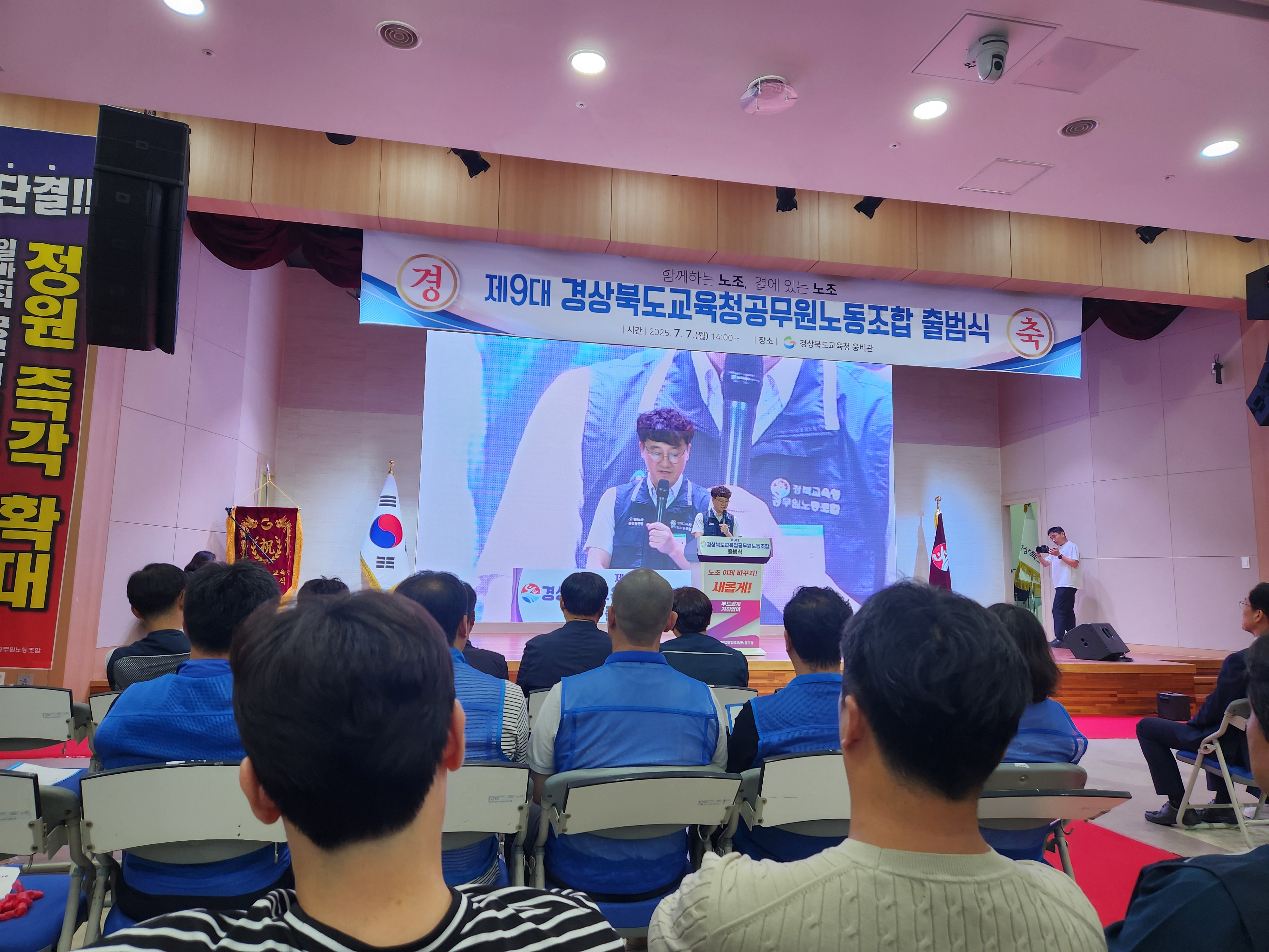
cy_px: 476
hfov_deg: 73.9
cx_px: 634
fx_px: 843
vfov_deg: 58.9
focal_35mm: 23
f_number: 1.8
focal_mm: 5.4
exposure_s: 1/120
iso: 100
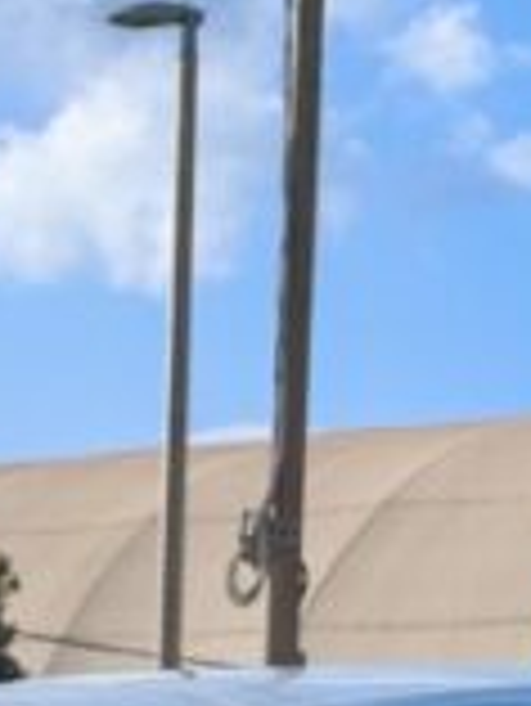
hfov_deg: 8.4
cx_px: 302
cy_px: 1578
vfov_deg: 10.1
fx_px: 3595
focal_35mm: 176
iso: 50
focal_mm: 6.83
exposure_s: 1/2100
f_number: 2
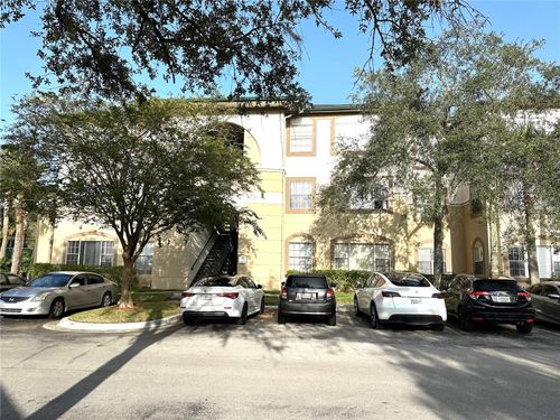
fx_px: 388
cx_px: 280
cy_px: 210
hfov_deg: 71.6
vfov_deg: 56.8
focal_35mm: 24
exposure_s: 1/3472
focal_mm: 6.86
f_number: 1.78
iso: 80
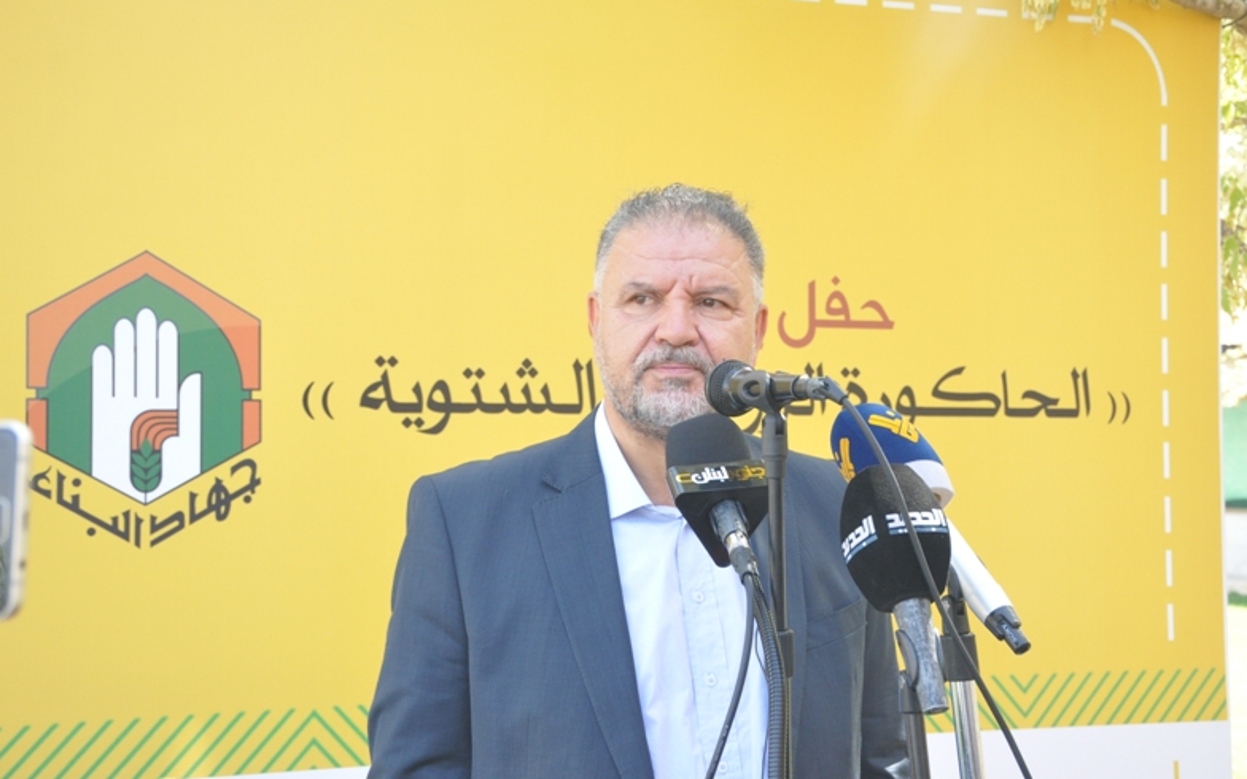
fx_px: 1853
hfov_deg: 37.2
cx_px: 622
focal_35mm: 55
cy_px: 408
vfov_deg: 23.8
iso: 800
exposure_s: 1/200
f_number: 7.1
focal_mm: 35
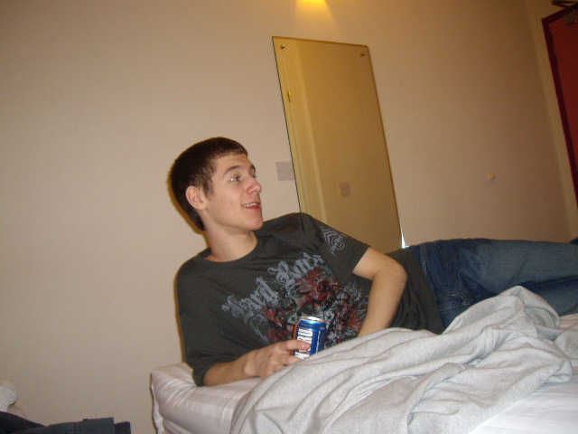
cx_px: 289
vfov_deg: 37.7
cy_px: 217
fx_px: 635
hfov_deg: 49.0
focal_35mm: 38
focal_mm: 6.2
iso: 200
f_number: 2.7
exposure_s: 1/40
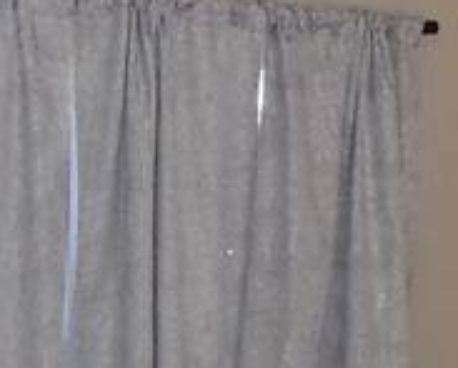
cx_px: 538
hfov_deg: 10.3
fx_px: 2498
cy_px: 591
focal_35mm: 184
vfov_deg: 8.2
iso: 200
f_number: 3
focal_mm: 4.9
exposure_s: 1/34
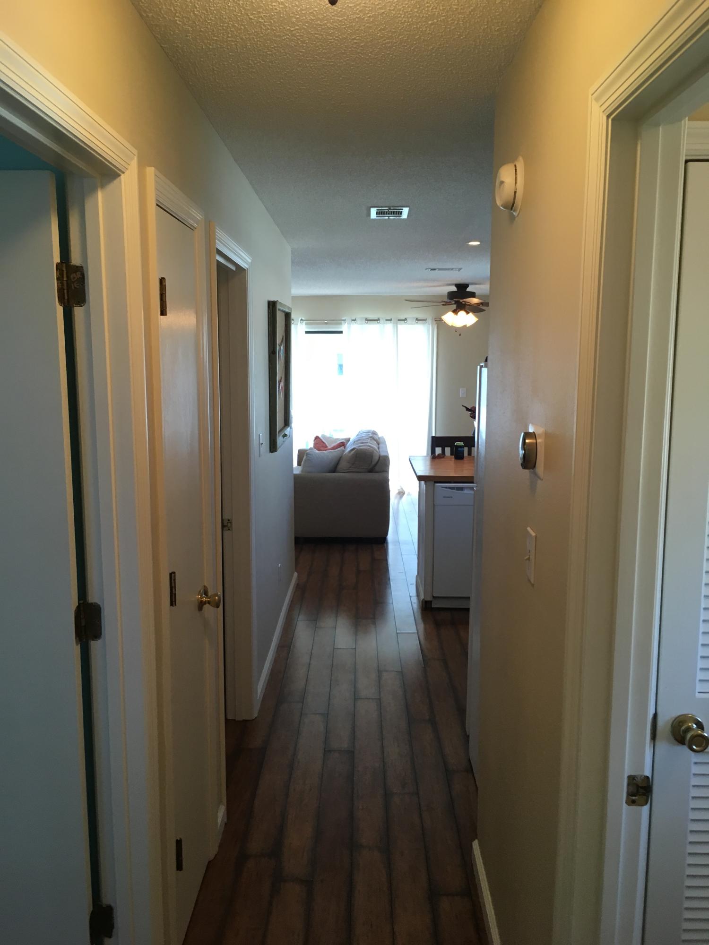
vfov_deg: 61.7
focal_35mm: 29
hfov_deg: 48.2
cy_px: 472
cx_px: 354
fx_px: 792
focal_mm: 4.15
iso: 40
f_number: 2.2
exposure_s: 1/30
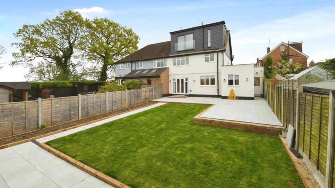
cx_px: 170
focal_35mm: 15
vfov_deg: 70.5
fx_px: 133
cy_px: 90
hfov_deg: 103.0
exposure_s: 1/640
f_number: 8
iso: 640
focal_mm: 14
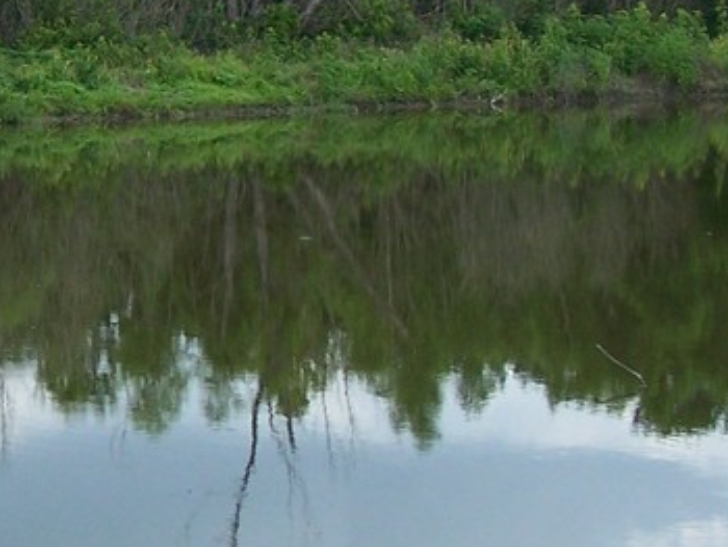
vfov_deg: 10.7
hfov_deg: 14.0
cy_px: 305
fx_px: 2925
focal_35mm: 139
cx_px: 42
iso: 80
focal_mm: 6.3
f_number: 2.8
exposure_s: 1/800
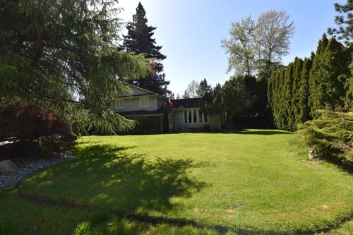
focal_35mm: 17
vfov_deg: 70.4
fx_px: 167
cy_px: 118
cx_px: 176
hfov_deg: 93.3
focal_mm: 17
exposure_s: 1/200
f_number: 6.3
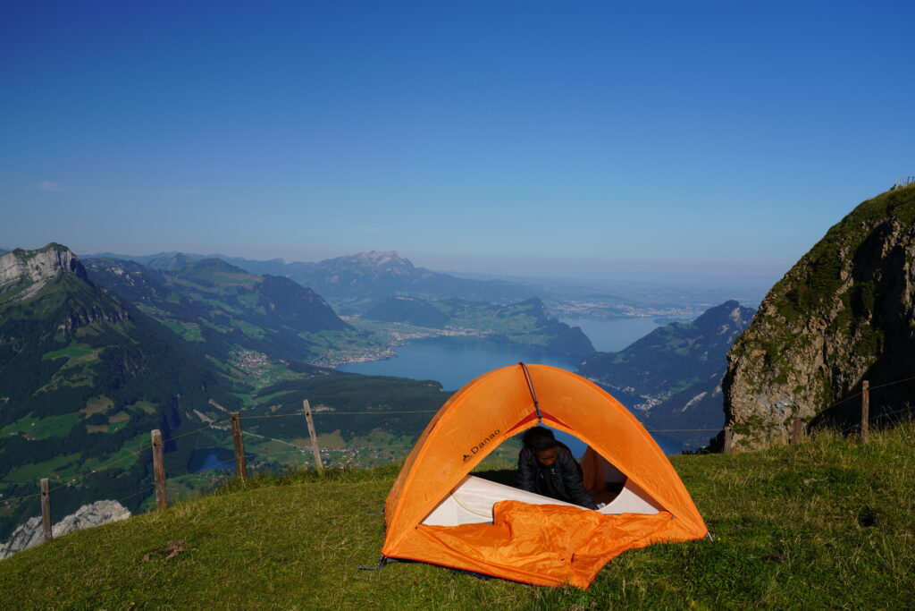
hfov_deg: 55.8
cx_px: 458
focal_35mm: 34
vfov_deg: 38.9
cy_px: 306
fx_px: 864
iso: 100
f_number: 10
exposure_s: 1/200
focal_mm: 34
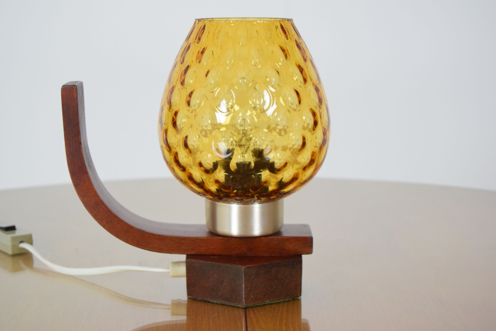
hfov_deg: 26.0
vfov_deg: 17.5
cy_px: 166
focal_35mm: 78
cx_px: 248
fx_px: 1075
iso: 1600
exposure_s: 1/100
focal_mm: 52
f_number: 5.6
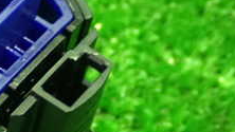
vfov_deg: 7.1
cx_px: -35
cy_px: 115
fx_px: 1066
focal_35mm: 171
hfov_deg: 12.3
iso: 1600
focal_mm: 10.35
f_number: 3.5
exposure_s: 1/13
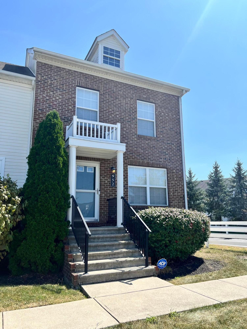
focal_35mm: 26
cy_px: 164
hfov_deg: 53.1
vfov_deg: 67.3
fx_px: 247
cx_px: 124
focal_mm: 5.7
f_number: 1.5
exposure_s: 1/3571
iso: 50
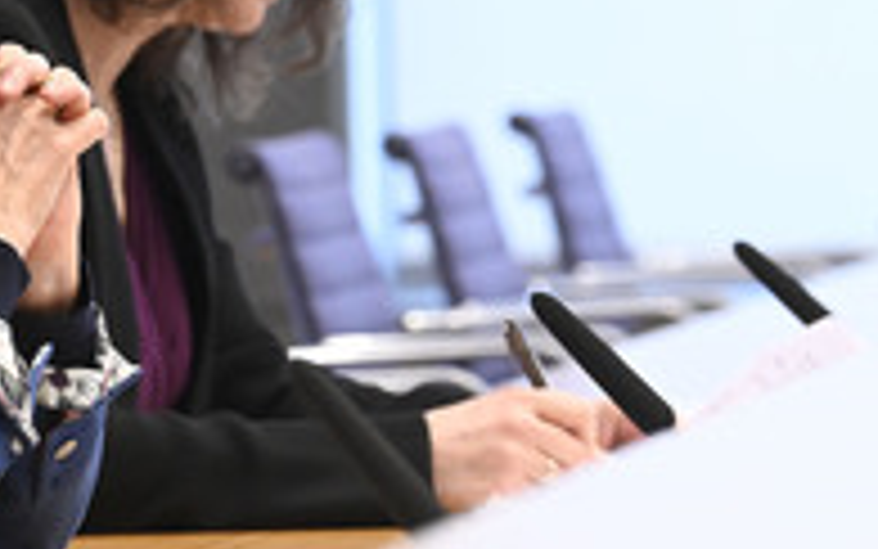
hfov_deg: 5.7
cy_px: 72
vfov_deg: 3.6
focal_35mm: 366
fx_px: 8760
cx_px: -83
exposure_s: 1/400
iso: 5000
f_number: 6.3
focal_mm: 155
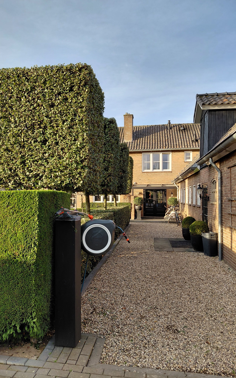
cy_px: 191
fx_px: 278
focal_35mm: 27
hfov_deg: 45.8
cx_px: 94
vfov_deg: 68.4
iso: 50
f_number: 1.8
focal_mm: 4.69
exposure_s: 1/506
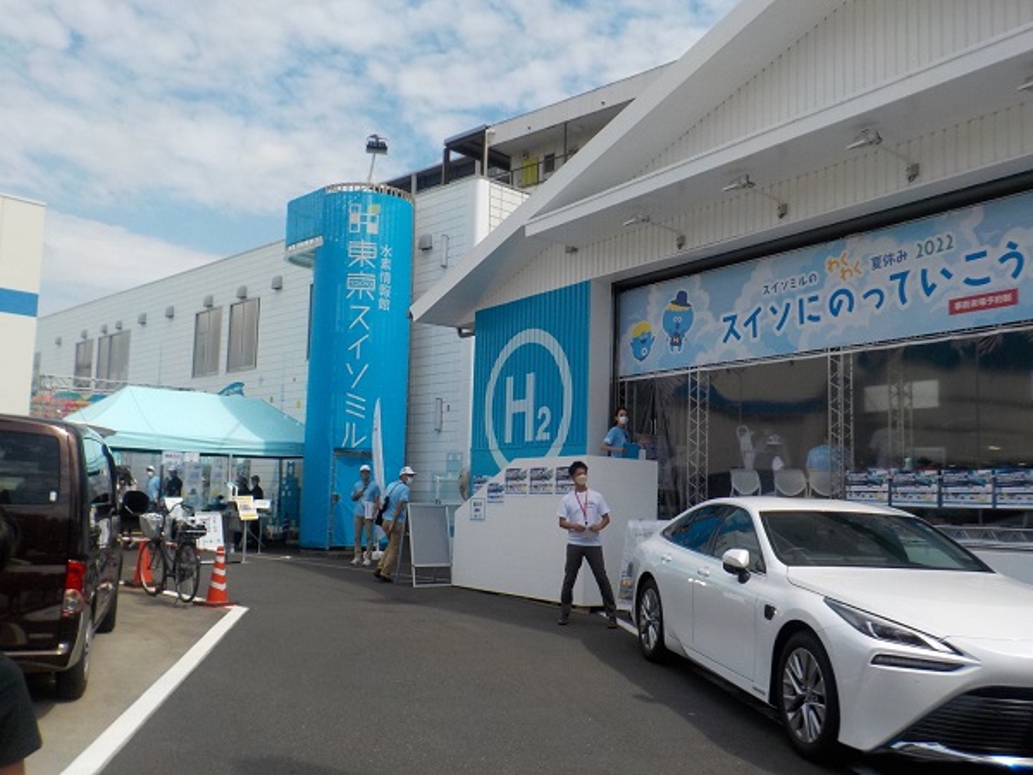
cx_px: 516
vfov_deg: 46.8
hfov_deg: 60.0
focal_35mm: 30
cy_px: 388
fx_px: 895
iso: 125
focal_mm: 4.1
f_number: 3.3
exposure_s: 1/1600
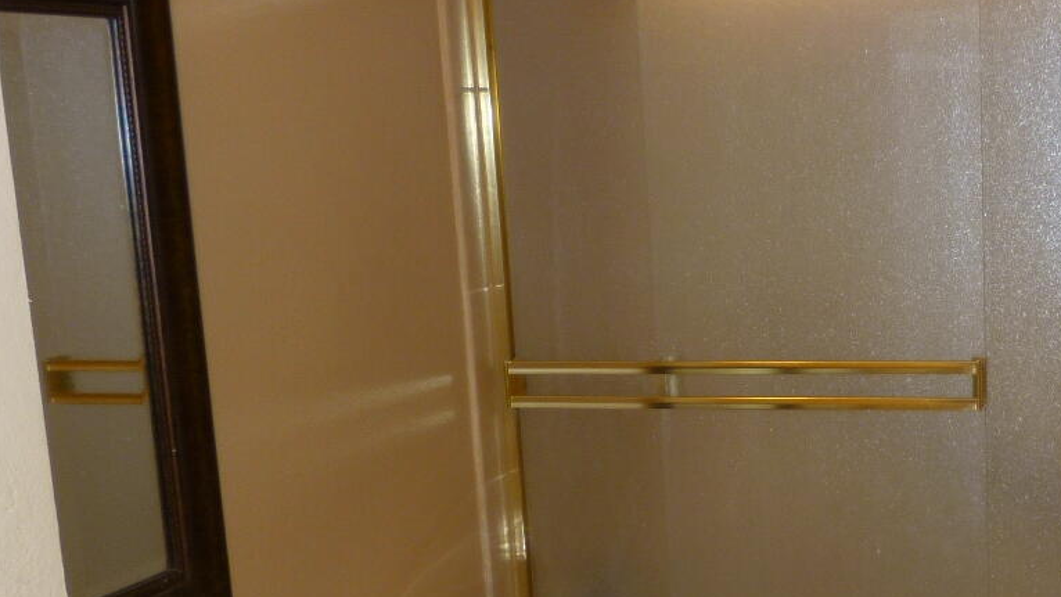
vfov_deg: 17.6
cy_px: 659
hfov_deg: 31.0
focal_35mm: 66
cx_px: 859
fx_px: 1857
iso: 100
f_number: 3.3
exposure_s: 1/30
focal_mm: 5.2
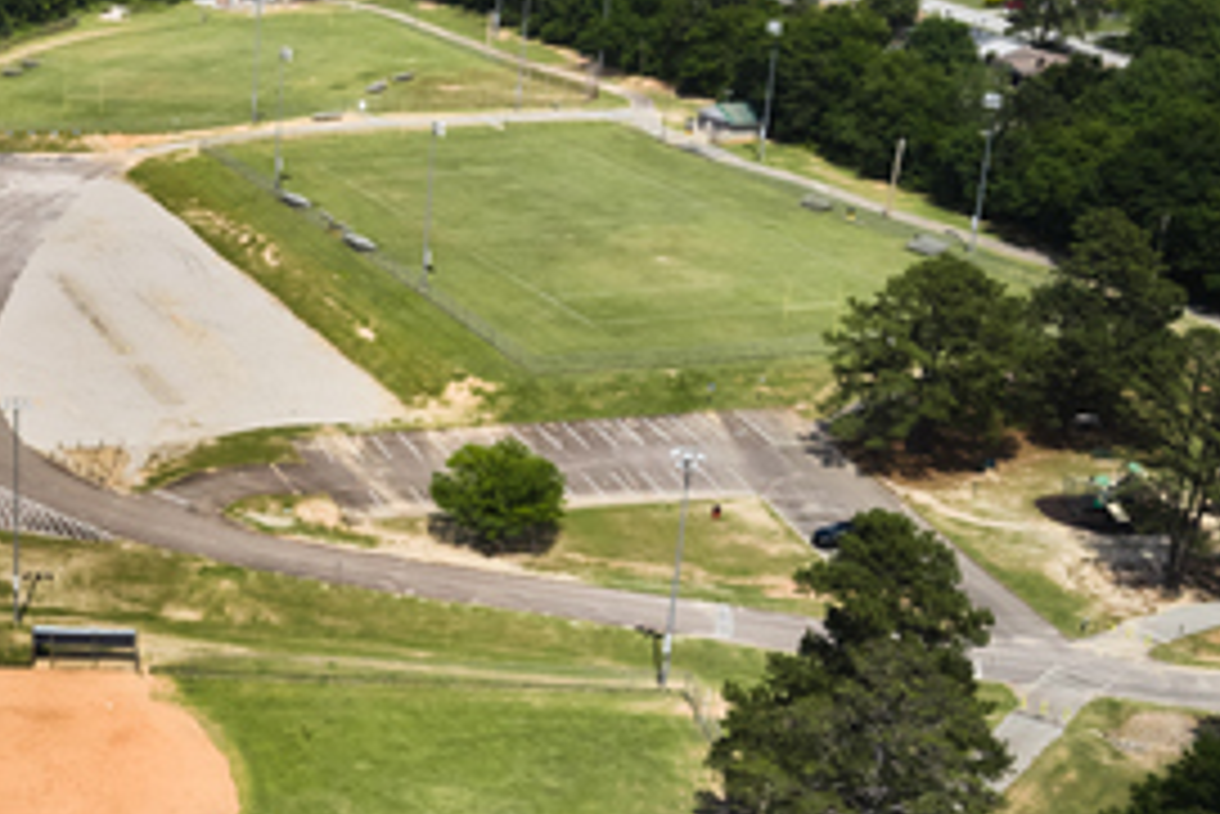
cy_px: 477
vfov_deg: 21.9
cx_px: 9
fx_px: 2102
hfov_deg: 30.2
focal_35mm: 62
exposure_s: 1/1250
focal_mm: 10.26
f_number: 7.1
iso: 200
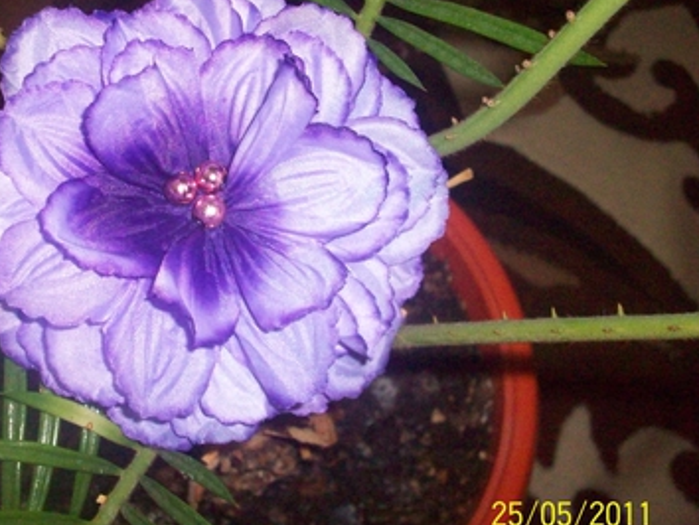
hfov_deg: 40.2
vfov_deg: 30.9
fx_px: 950
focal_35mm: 47
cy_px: 245
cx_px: 272
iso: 400
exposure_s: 1/64
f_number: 2.8
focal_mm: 6.2
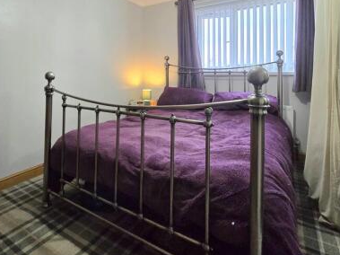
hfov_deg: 80.8
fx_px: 196
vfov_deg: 63.0
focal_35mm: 20
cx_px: 136
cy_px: 71
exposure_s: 1/50.3
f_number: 2.2
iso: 400
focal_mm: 2.2
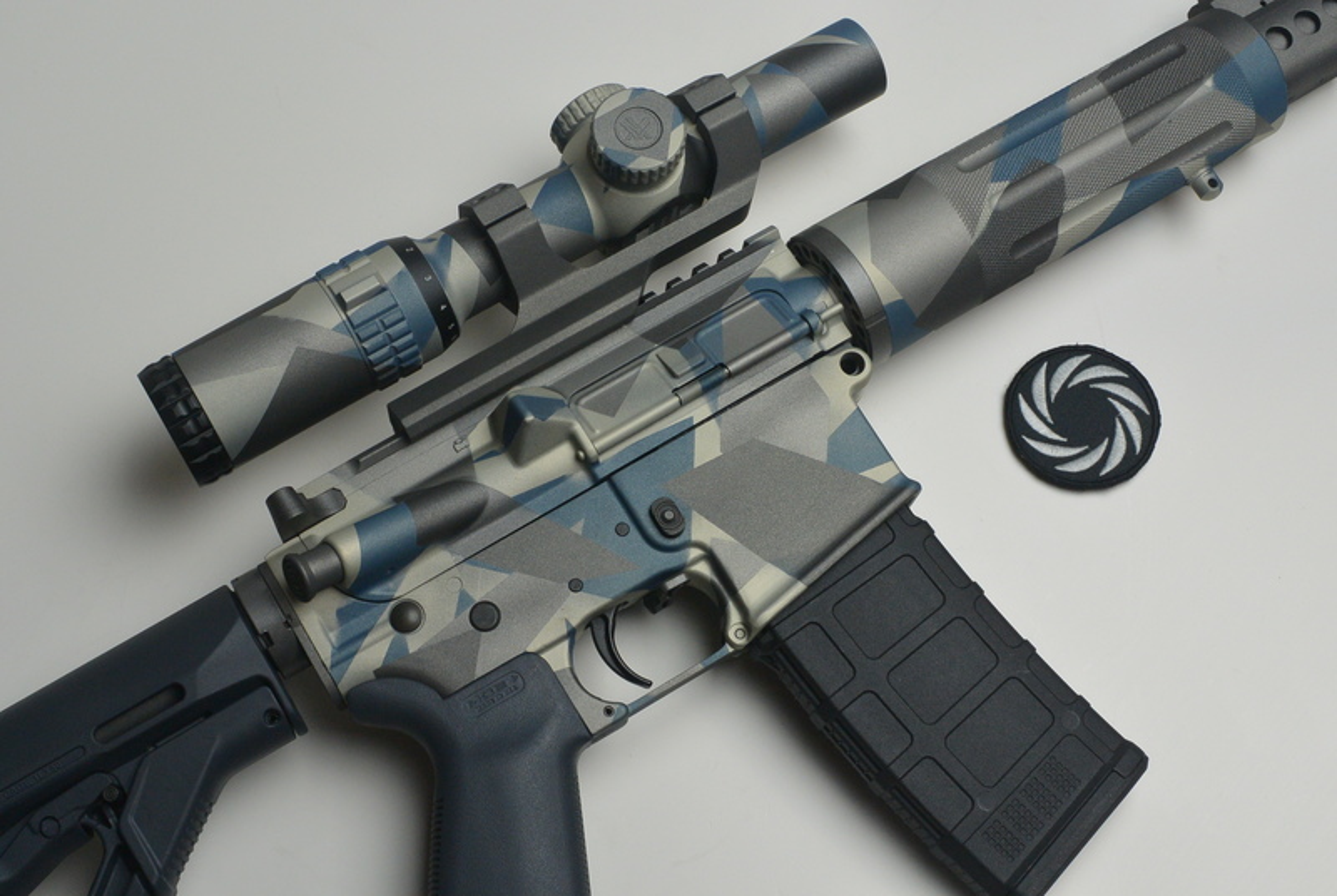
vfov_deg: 27.6
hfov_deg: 40.3
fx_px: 1822
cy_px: 448
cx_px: 668
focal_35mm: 49
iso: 400
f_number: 9
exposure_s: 1/60
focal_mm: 18.5
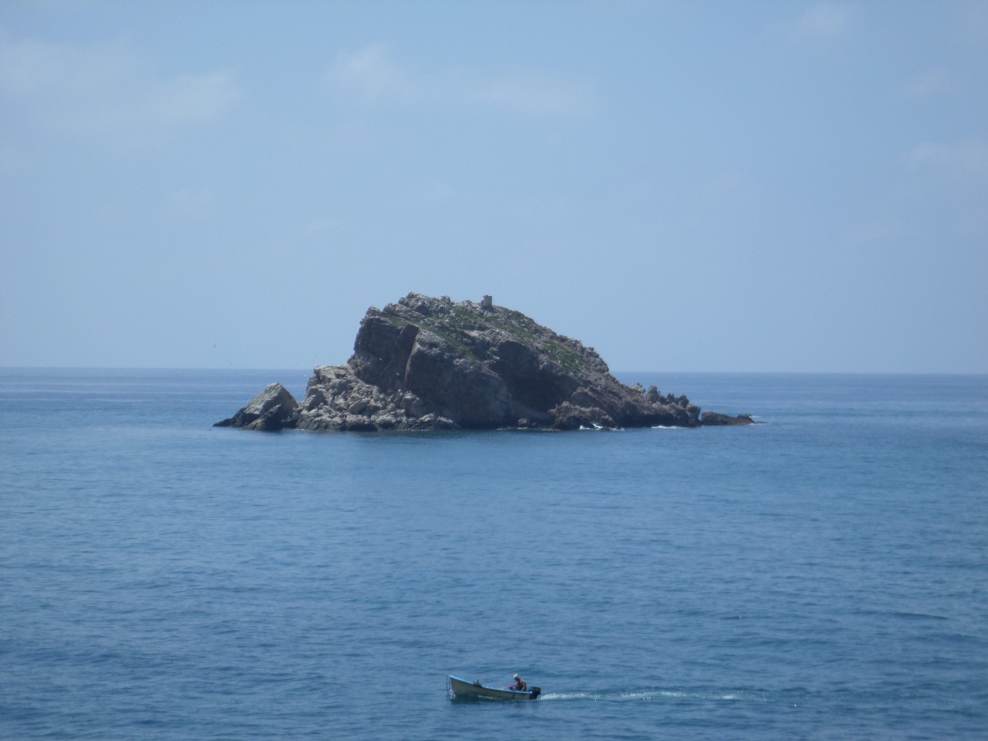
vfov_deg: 11.9
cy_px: 370
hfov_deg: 15.8
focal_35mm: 125
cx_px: 494
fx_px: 3568
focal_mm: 22.5
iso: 80
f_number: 6.3
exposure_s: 1/500
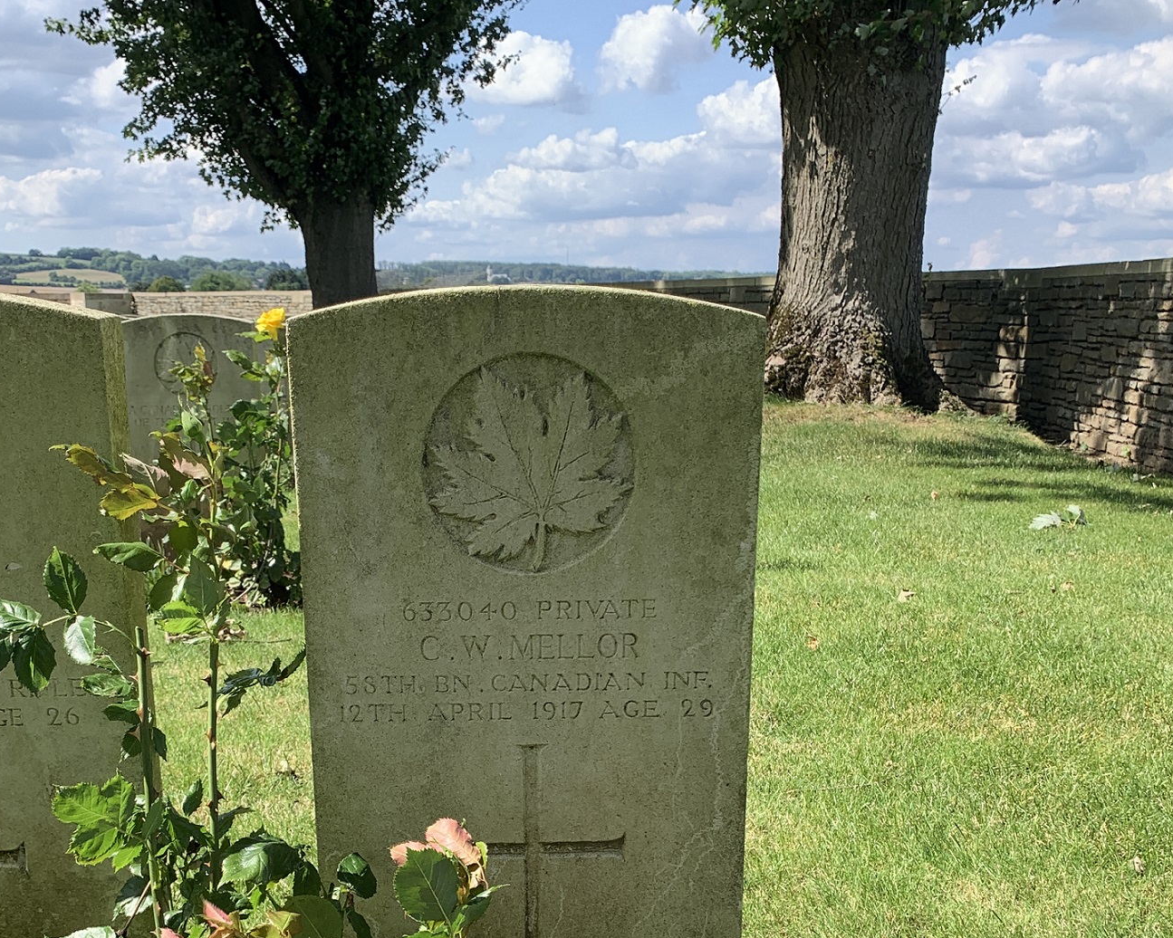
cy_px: 743
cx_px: 541
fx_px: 1423
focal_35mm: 41
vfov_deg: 35.4
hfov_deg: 44.8
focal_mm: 4.25
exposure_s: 1/954
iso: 25
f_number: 1.8
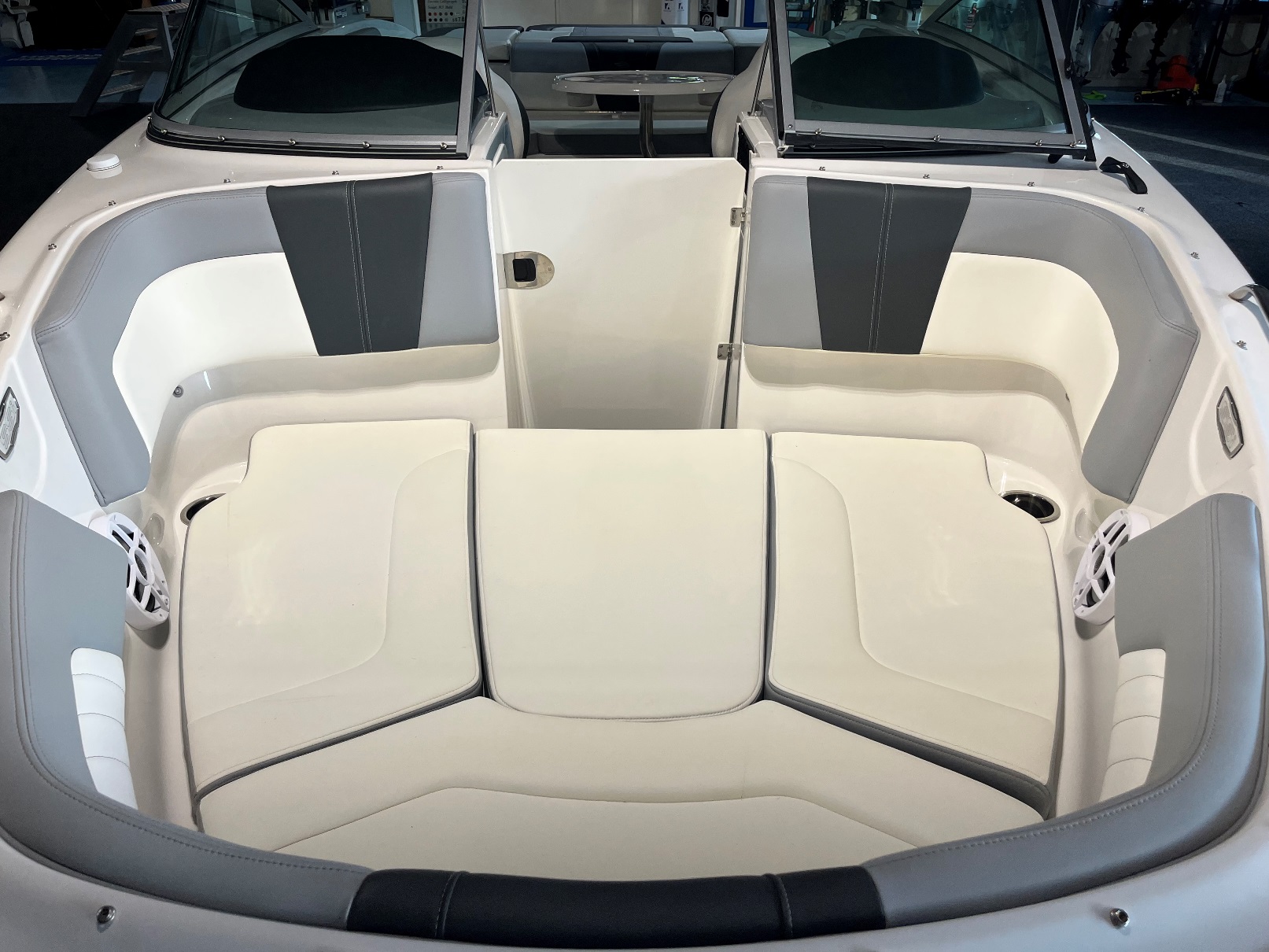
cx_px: 634
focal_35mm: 26
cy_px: 476
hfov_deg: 67.3
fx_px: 953
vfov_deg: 53.1
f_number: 1.6
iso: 64
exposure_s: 1/100
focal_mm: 5.1
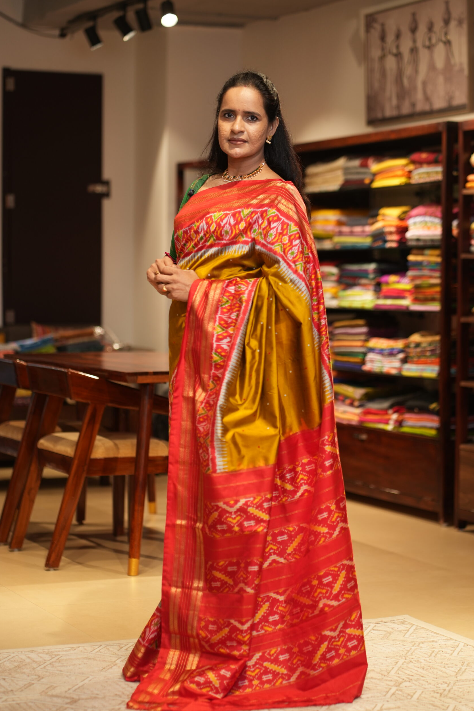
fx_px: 1718
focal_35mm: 87
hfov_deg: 15.7
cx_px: 240
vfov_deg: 23.4
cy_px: 362
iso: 400
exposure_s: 1/200
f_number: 2.2
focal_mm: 85
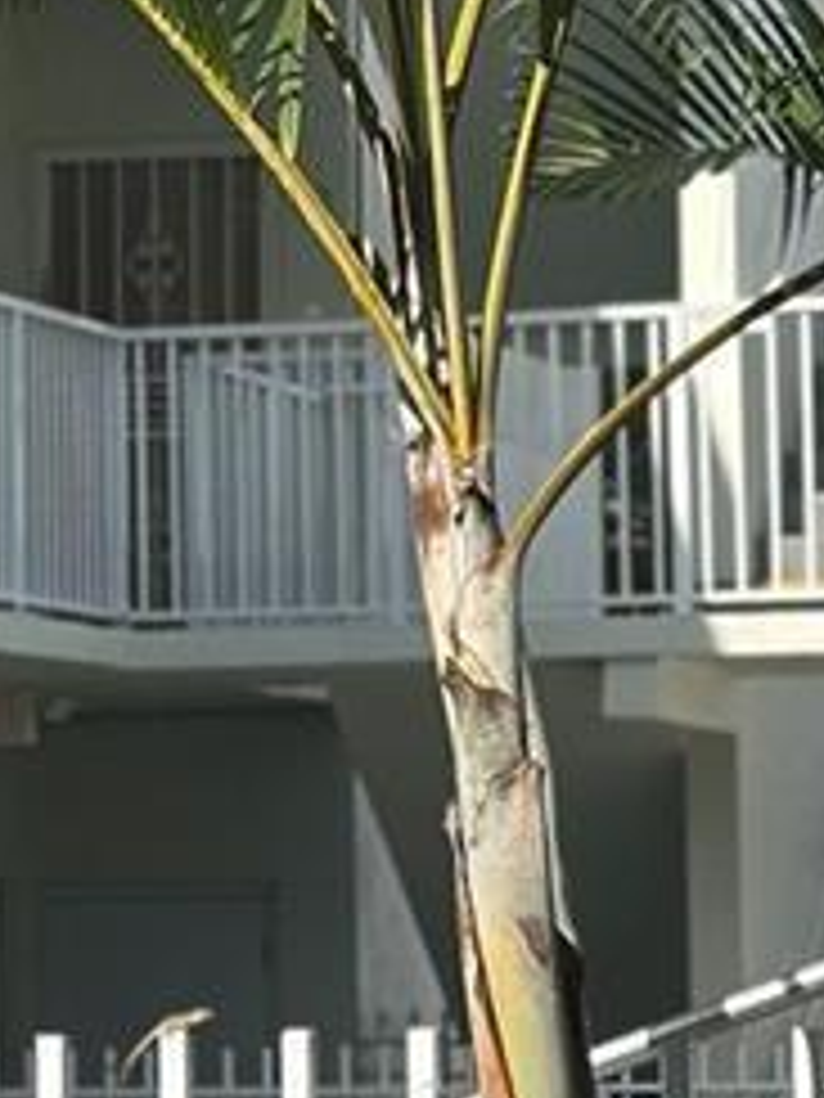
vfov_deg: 8.4
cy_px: 446
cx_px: -18
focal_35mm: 236
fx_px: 7490
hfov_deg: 6.3
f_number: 1.78
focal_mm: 6.86
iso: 100
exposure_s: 1/5556
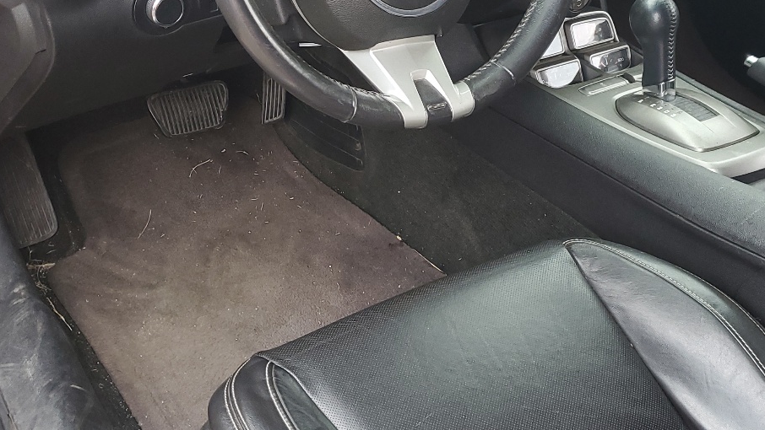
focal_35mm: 50
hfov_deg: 41.1
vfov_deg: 23.9
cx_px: 458
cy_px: 180
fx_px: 1014
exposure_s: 1/120
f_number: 1.5
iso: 77
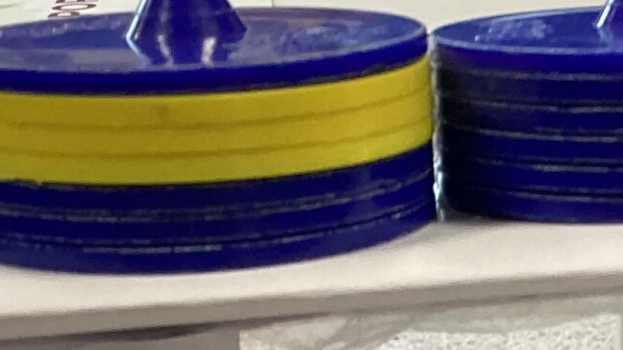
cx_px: 711
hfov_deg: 15.8
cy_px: 351
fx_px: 2180
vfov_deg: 9.1
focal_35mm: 132
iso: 100
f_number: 2.4
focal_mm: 3.3
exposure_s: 1/50
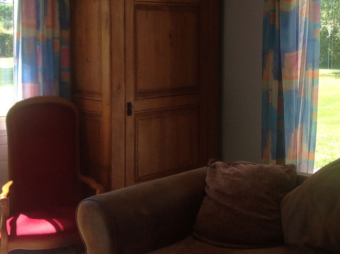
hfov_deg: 27.8
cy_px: 58
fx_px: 677
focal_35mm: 69
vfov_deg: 21.0
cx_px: 252
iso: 50
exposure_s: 1/227
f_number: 2.4
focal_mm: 4.28
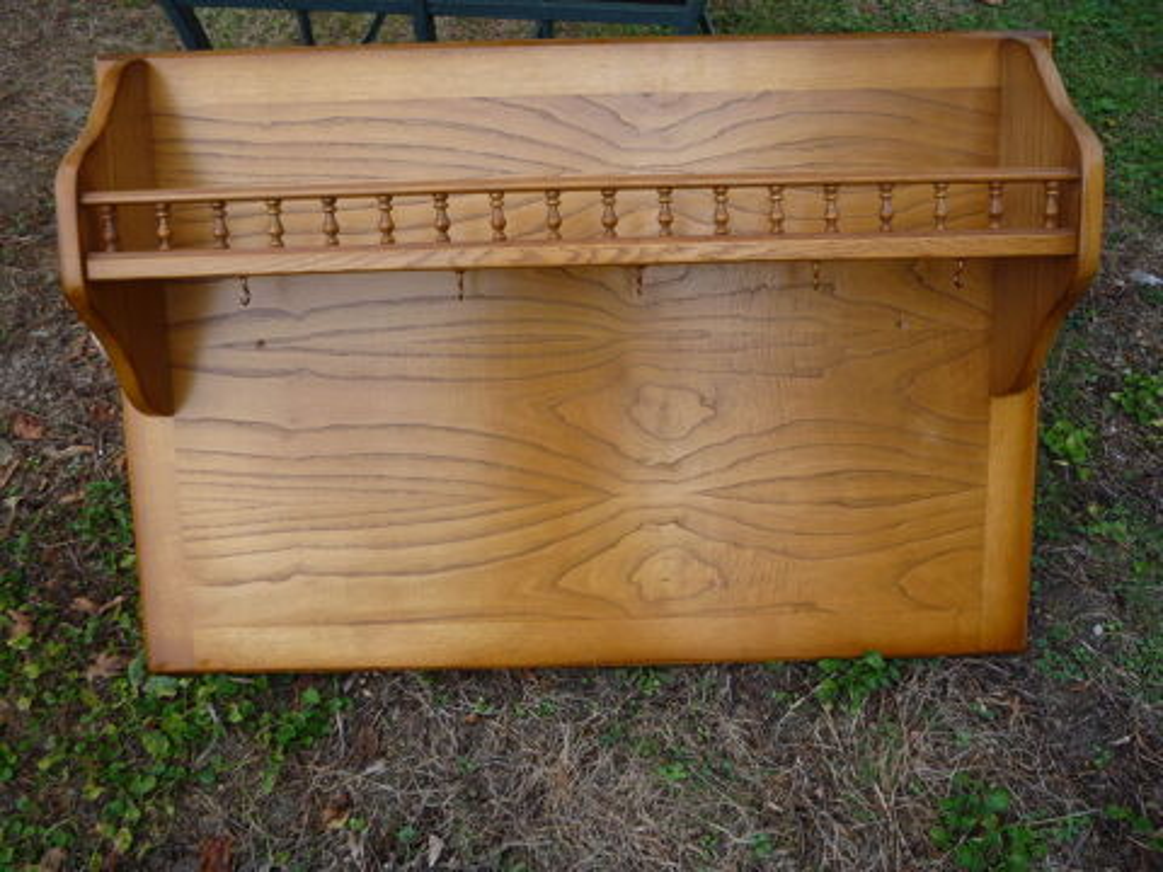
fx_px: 1008
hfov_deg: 60.0
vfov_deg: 46.8
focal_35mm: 30
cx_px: 582
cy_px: 436
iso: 100
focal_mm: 5.2
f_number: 4
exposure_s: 1/200
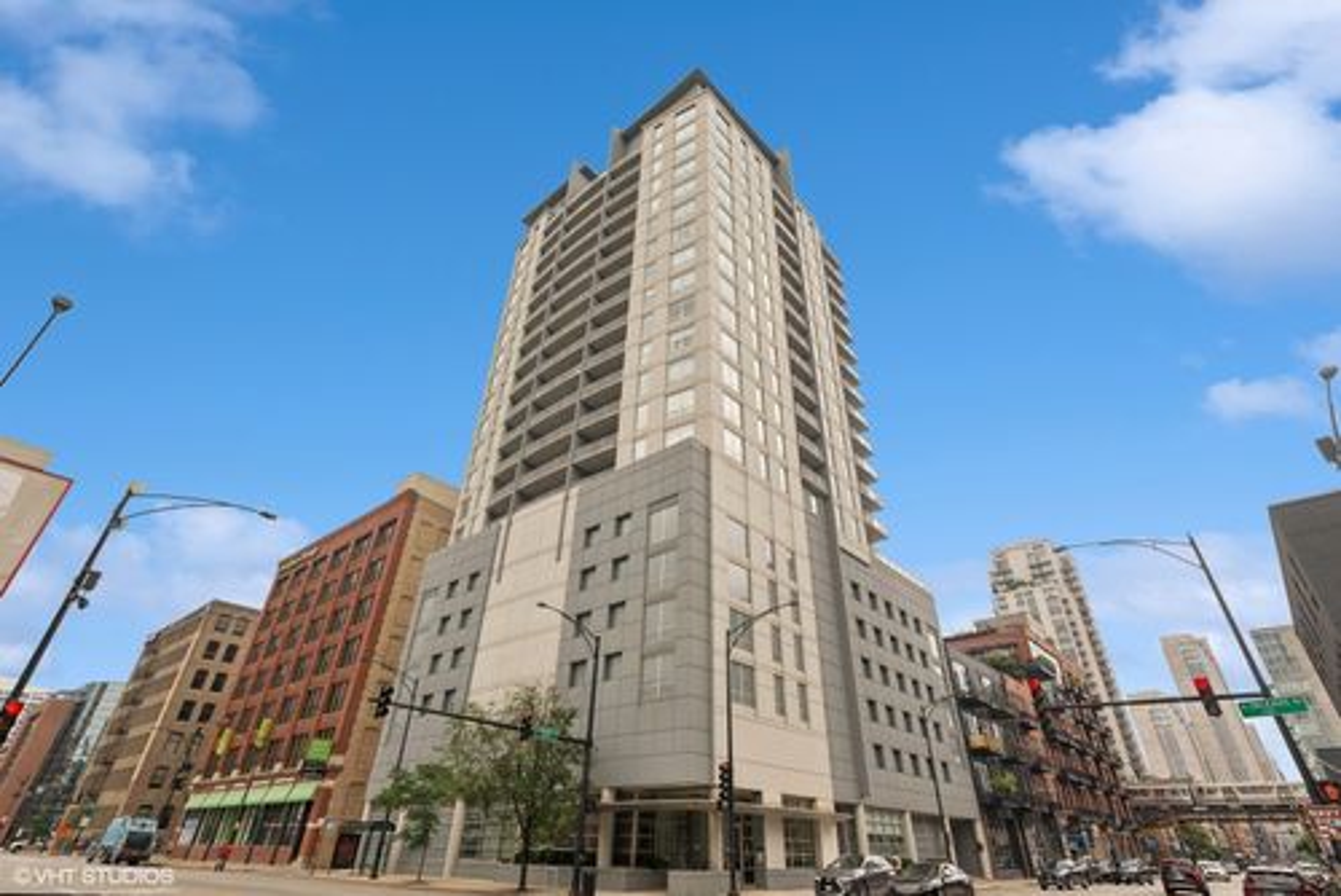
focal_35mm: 16
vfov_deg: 73.8
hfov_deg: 96.7
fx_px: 596
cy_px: 448
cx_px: 670
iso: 200
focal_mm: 16
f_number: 8
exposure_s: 1/320
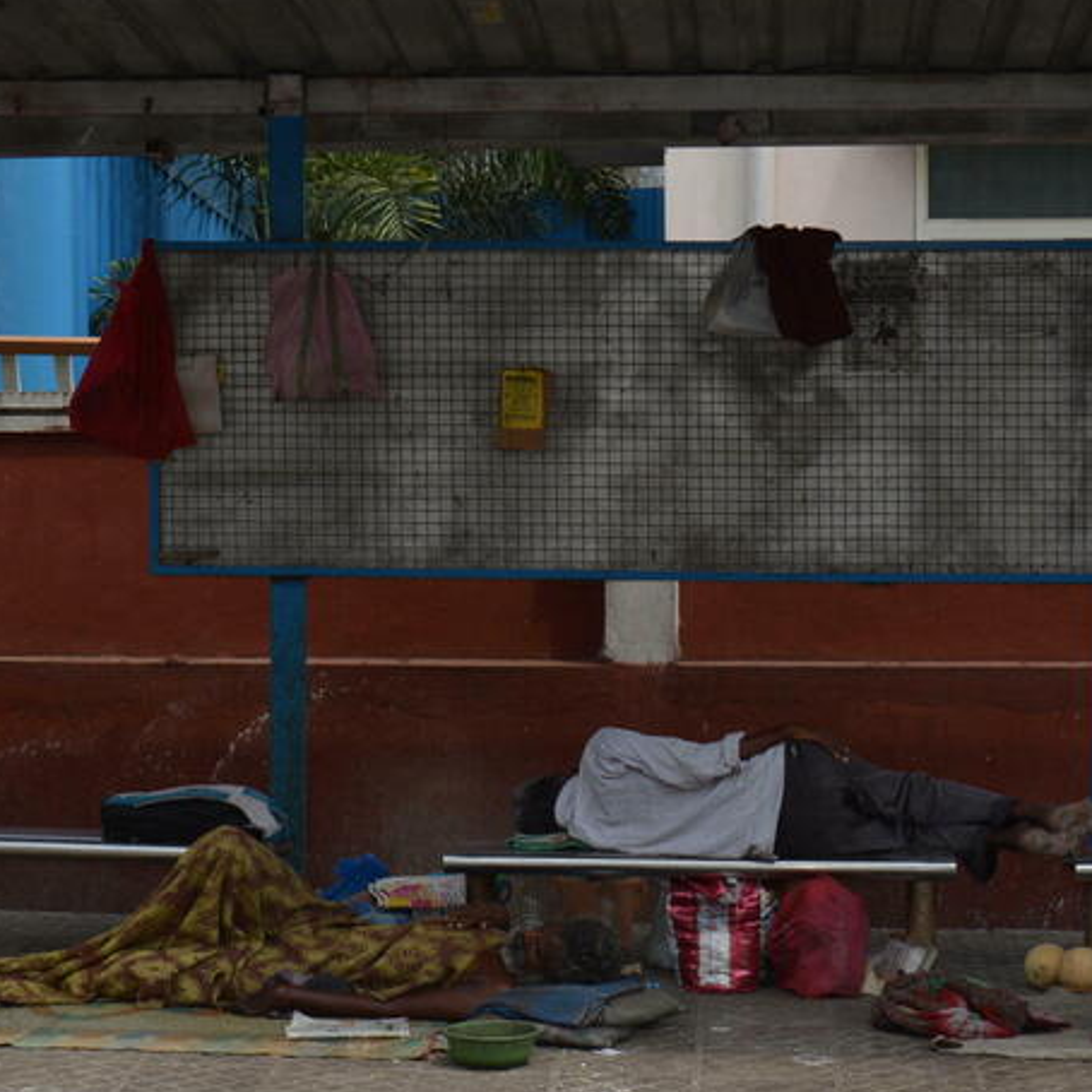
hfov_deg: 20.4
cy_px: 700
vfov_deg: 20.4
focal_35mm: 85
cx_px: 467
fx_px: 3034
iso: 100
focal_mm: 30
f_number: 6.3
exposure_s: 1/200
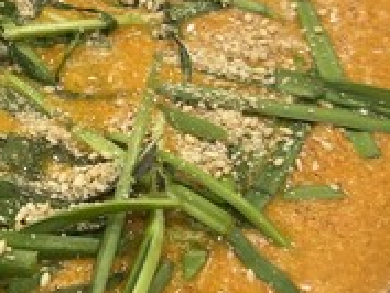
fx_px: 992
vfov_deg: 16.8
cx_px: -79
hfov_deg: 20.7
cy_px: 90
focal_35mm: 88
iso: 80
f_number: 1.5
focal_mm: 5.7
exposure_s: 1/60
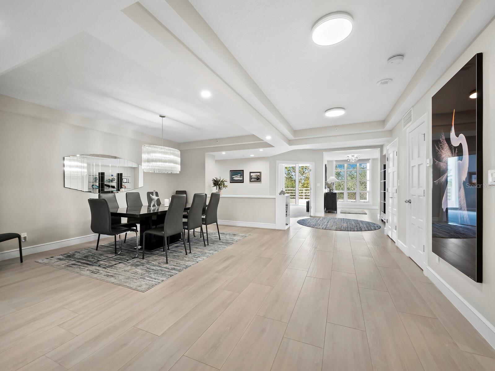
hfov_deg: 102.1
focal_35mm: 14
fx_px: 200
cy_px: 186
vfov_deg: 85.7
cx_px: 248
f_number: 11
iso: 400
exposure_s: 1/3
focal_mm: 7
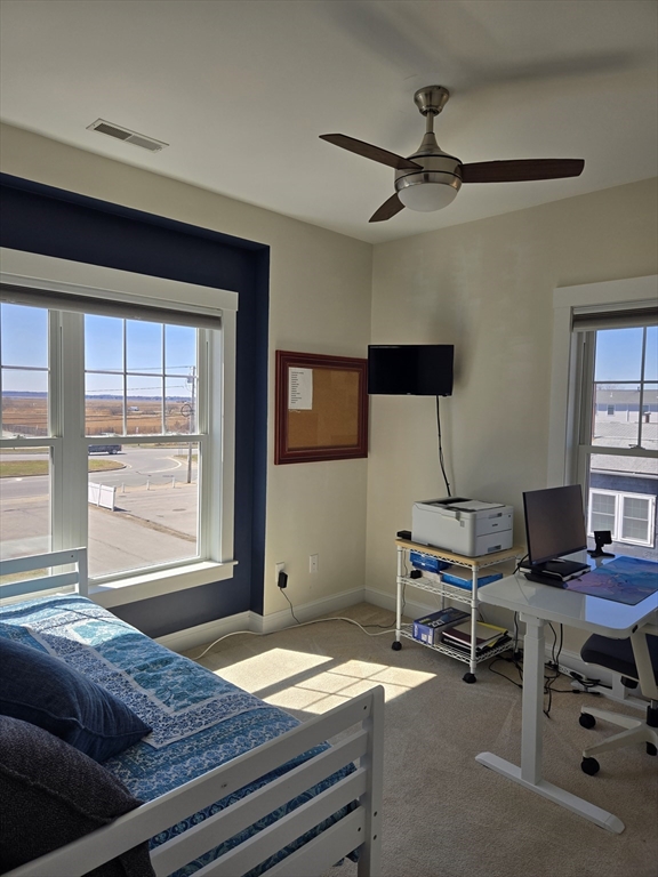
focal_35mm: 23
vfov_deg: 73.9
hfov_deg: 58.9
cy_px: 438
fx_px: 583
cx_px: 329
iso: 25
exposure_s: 1/647
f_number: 1.8
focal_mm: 5.4
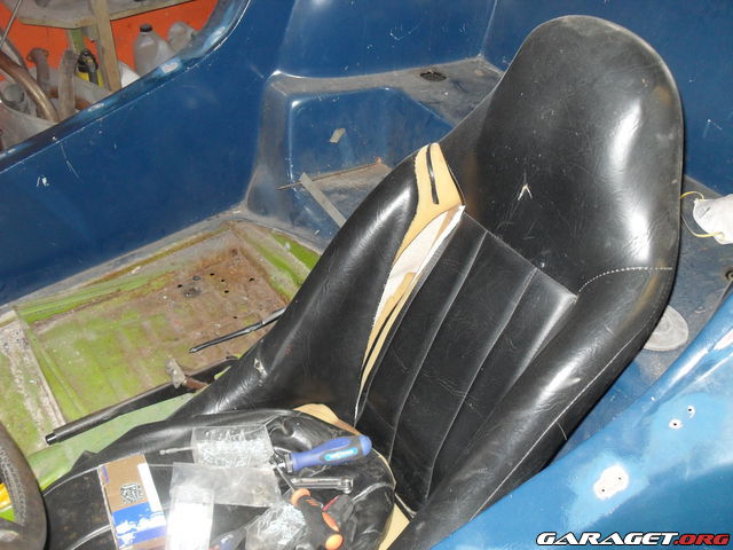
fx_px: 741
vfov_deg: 40.7
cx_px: 366
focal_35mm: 35
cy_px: 275
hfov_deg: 52.6
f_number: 2.8
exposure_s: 1/45
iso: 200
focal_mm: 6.2
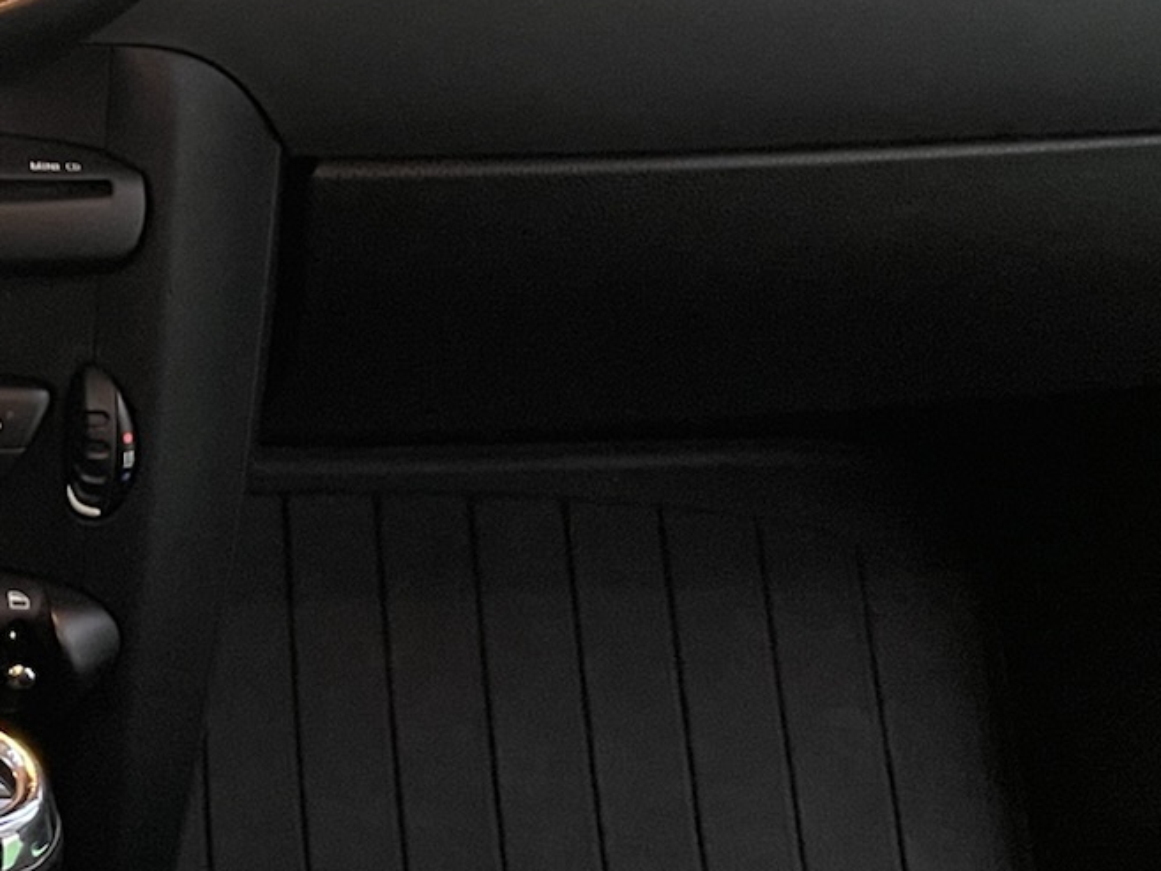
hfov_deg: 20.9
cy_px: 64
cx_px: -523
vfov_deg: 17.9
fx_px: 2717
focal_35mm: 81
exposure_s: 1/32
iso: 500
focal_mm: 5.1
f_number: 1.6
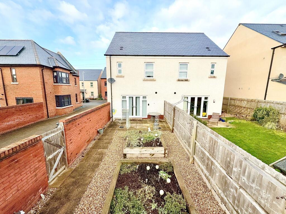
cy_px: 107
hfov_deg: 102.1
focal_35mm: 14
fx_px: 116
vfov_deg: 85.7
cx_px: 143
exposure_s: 1/514
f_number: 2.2
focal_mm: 2.22
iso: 50
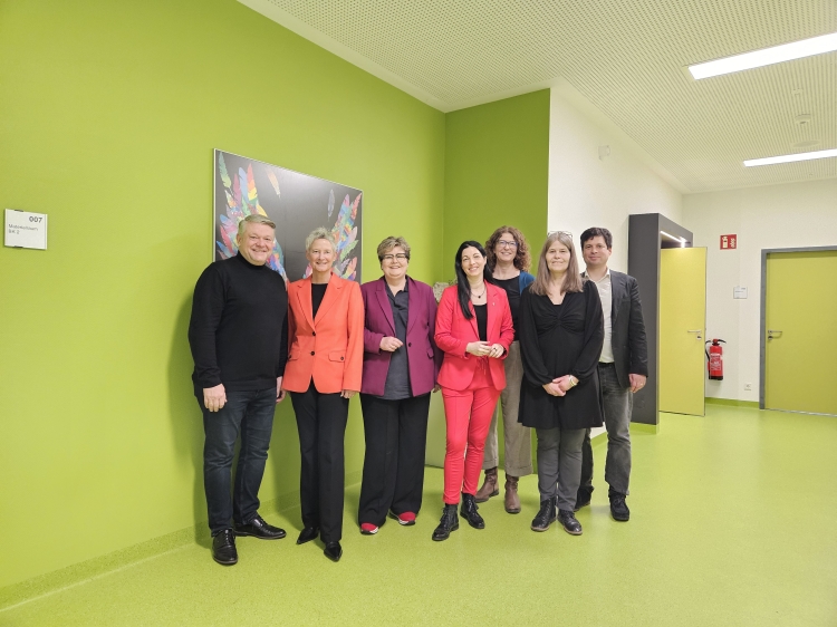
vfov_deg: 58.9
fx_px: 556
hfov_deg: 73.9
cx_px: 418
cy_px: 314
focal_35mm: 23
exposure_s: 1/100
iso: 800
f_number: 1.8
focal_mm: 5.4
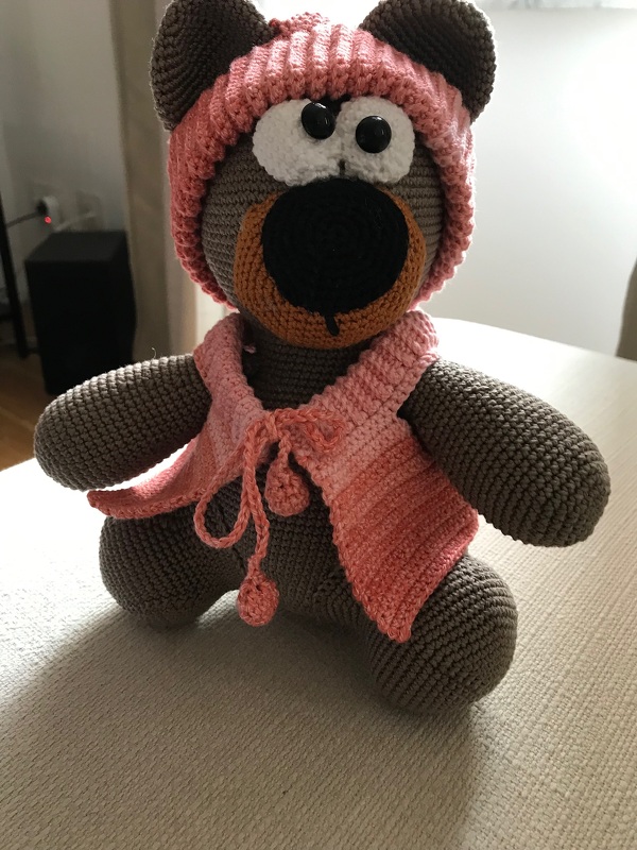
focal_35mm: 28
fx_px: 687
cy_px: 425
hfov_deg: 49.7
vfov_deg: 63.4
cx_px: 318
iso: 40
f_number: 1.8
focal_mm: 3.99
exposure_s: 1/17
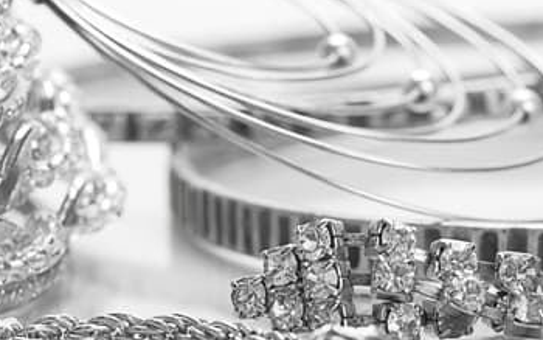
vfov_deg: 3.8
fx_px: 5166
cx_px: 240
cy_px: 244
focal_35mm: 349
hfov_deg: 6.0
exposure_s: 1/125
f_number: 9
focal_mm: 100
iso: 200
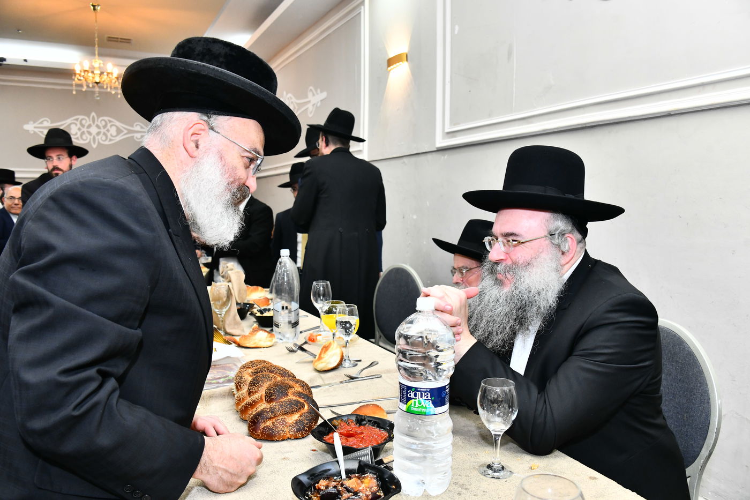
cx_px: 375
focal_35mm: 28
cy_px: 250
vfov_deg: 46.4
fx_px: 583
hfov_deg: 65.5
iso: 2000
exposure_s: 1/160
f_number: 5.6
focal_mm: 28
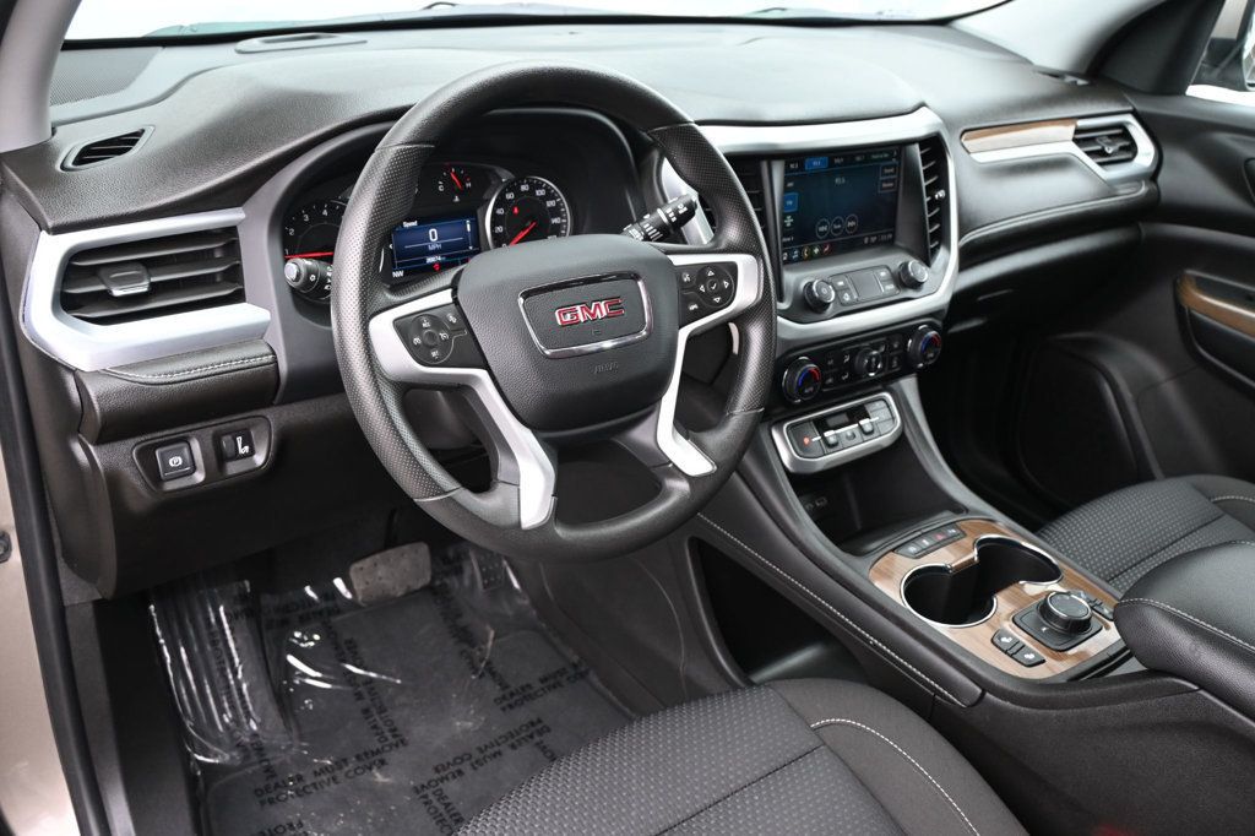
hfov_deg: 61.9
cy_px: 418
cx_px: 628
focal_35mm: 30
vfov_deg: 43.6
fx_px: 1045
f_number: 3.8
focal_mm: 20
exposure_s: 1/125
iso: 500
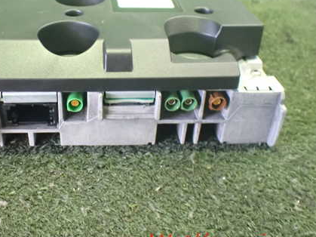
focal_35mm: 43
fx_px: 392
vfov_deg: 33.3
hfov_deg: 43.0
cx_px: 94
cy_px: 81
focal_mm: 5.4
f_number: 2.3
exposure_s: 1/30
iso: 1250
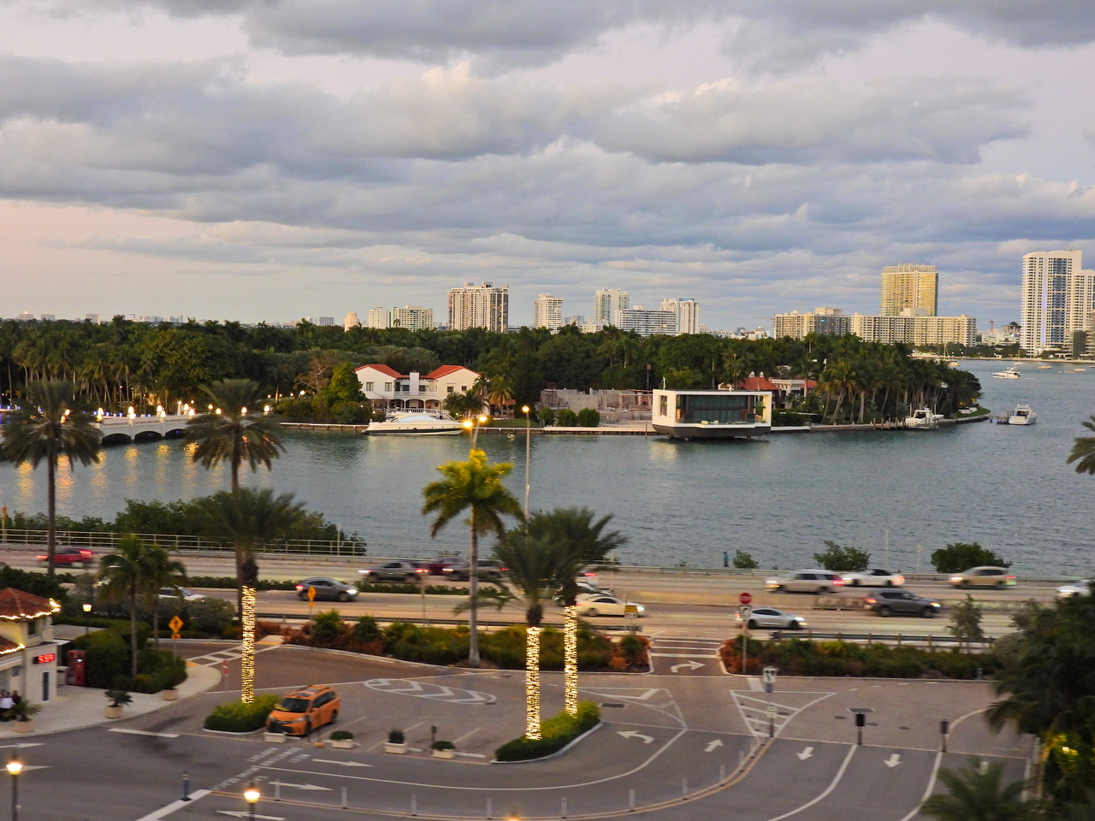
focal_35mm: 50
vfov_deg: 29.1
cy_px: 410
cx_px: 548
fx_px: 1582
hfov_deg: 38.2
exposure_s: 1/15
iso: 400
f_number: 3.5
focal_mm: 8.9
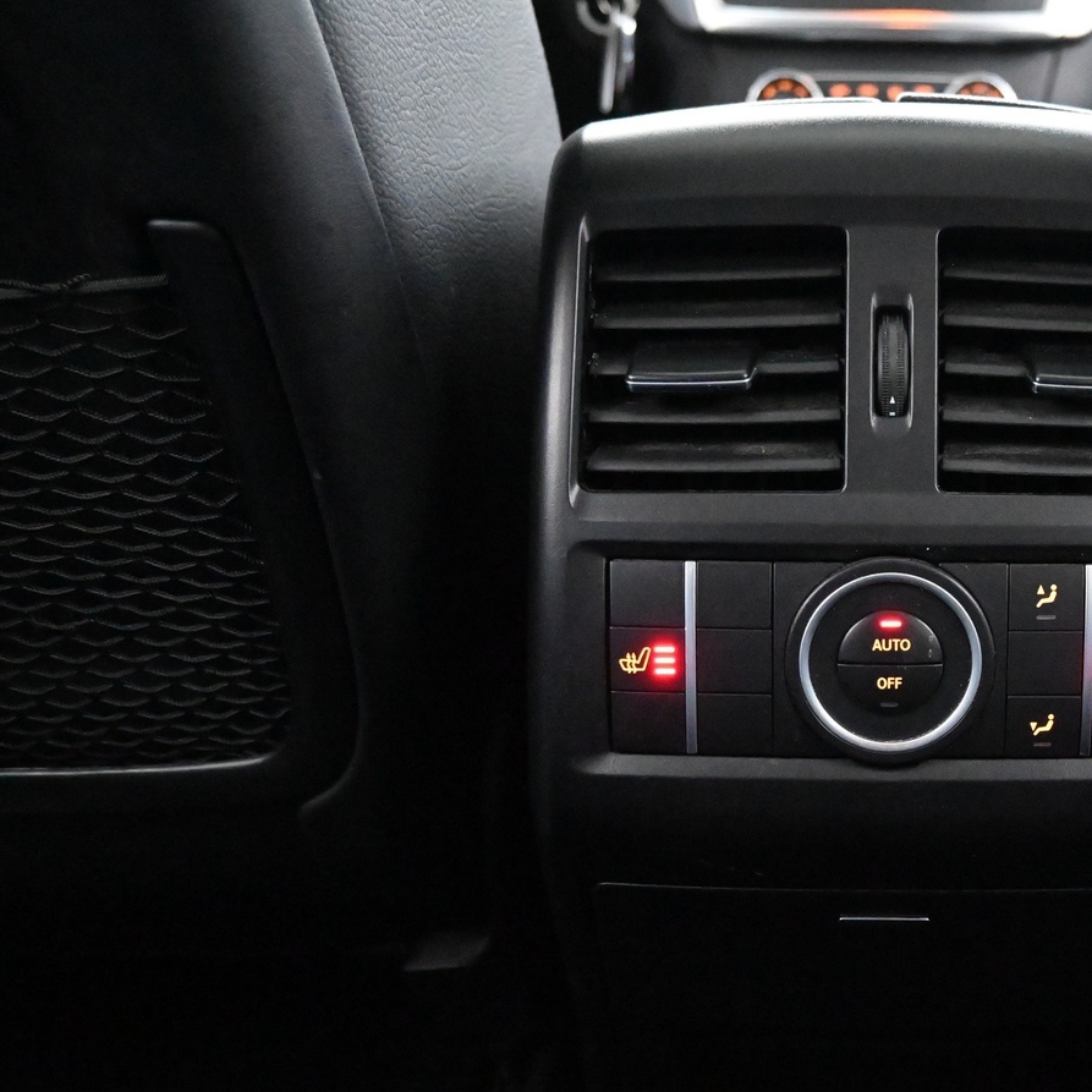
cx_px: 891
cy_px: 630
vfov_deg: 44.8
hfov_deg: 42.7
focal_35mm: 37
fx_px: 1321
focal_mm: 16
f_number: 3.5
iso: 14400
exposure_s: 1/25
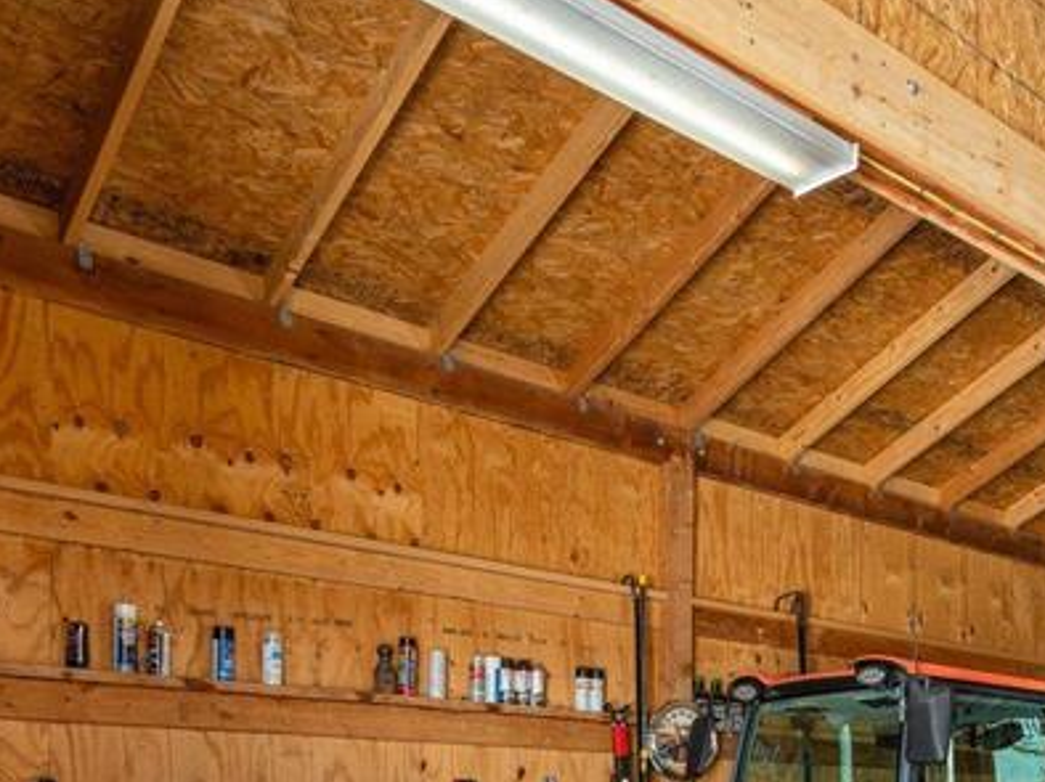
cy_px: 885
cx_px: 1034
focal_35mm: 40
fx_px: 1207
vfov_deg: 31.4
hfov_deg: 41.1
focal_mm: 16
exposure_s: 1/15
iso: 400
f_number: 8
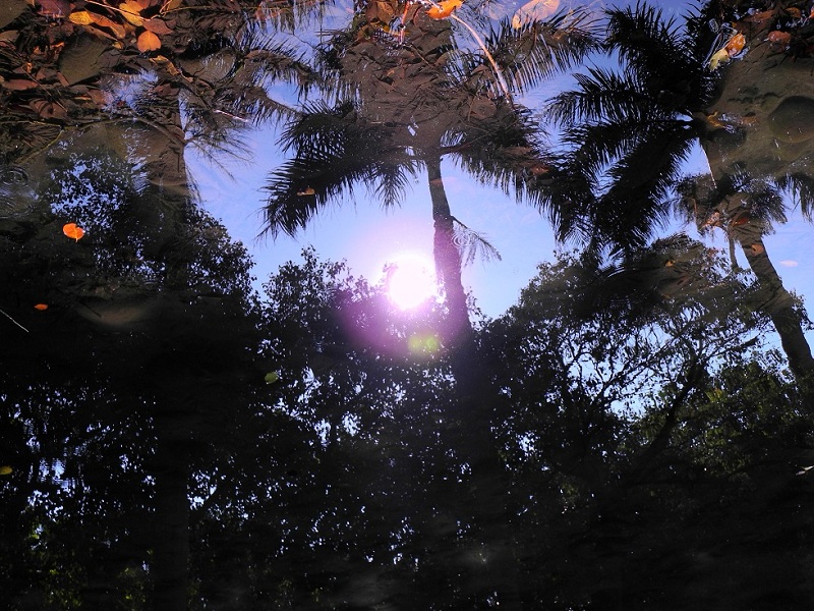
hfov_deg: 42.1
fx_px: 1058
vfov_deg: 32.2
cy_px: 306
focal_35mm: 45
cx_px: 407
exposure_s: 1/366
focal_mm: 9.7
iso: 100
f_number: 3.2
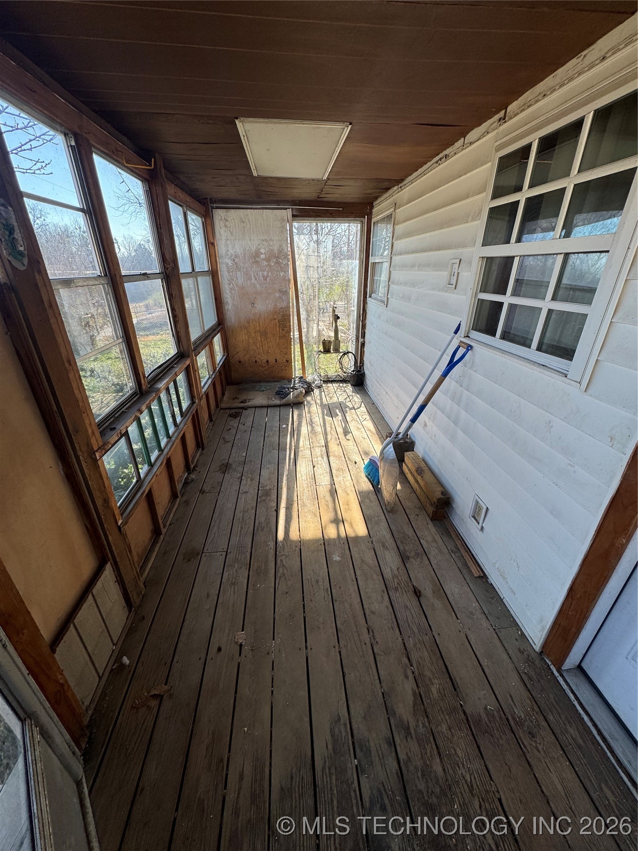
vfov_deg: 102.1
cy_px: 426
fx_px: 344
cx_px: 319
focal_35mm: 14
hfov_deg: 85.7
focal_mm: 2.22
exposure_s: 1/322
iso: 40
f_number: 2.2
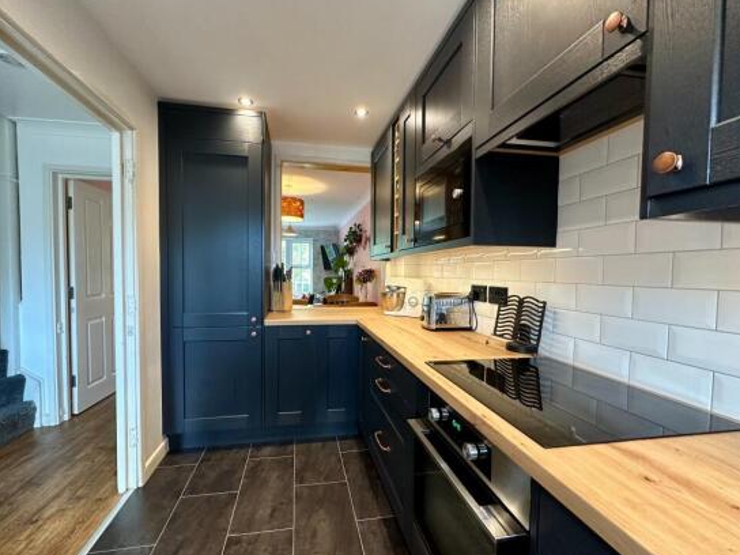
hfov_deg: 98.1
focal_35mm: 15
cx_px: 352
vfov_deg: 81.7
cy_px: 284
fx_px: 321
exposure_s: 1/100
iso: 200
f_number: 2.2
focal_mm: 2.22
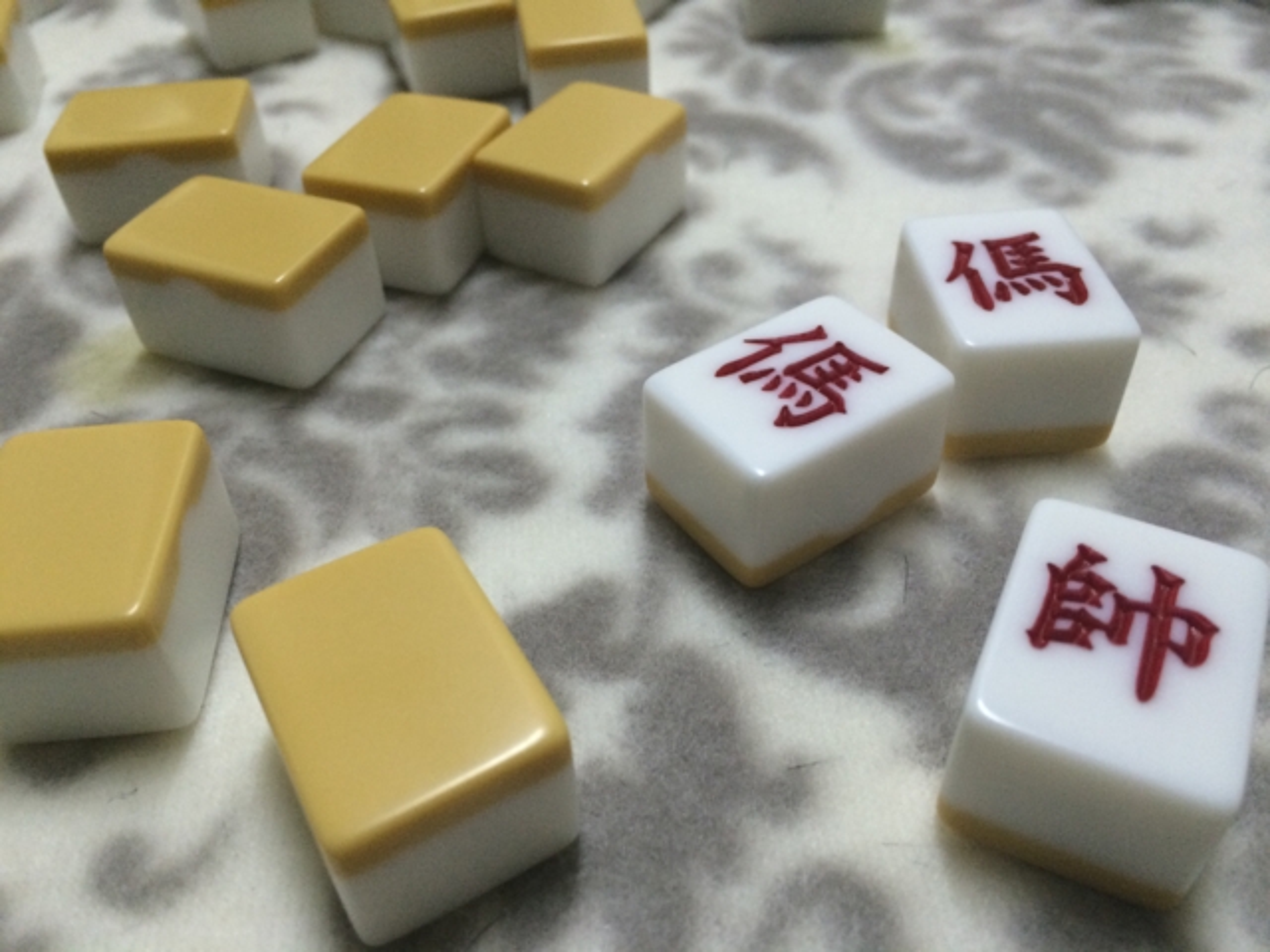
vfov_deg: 48.2
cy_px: 476
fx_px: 1064
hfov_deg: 61.7
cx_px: 635
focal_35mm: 29
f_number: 2.2
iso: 160
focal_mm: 4.15
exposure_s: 1/30
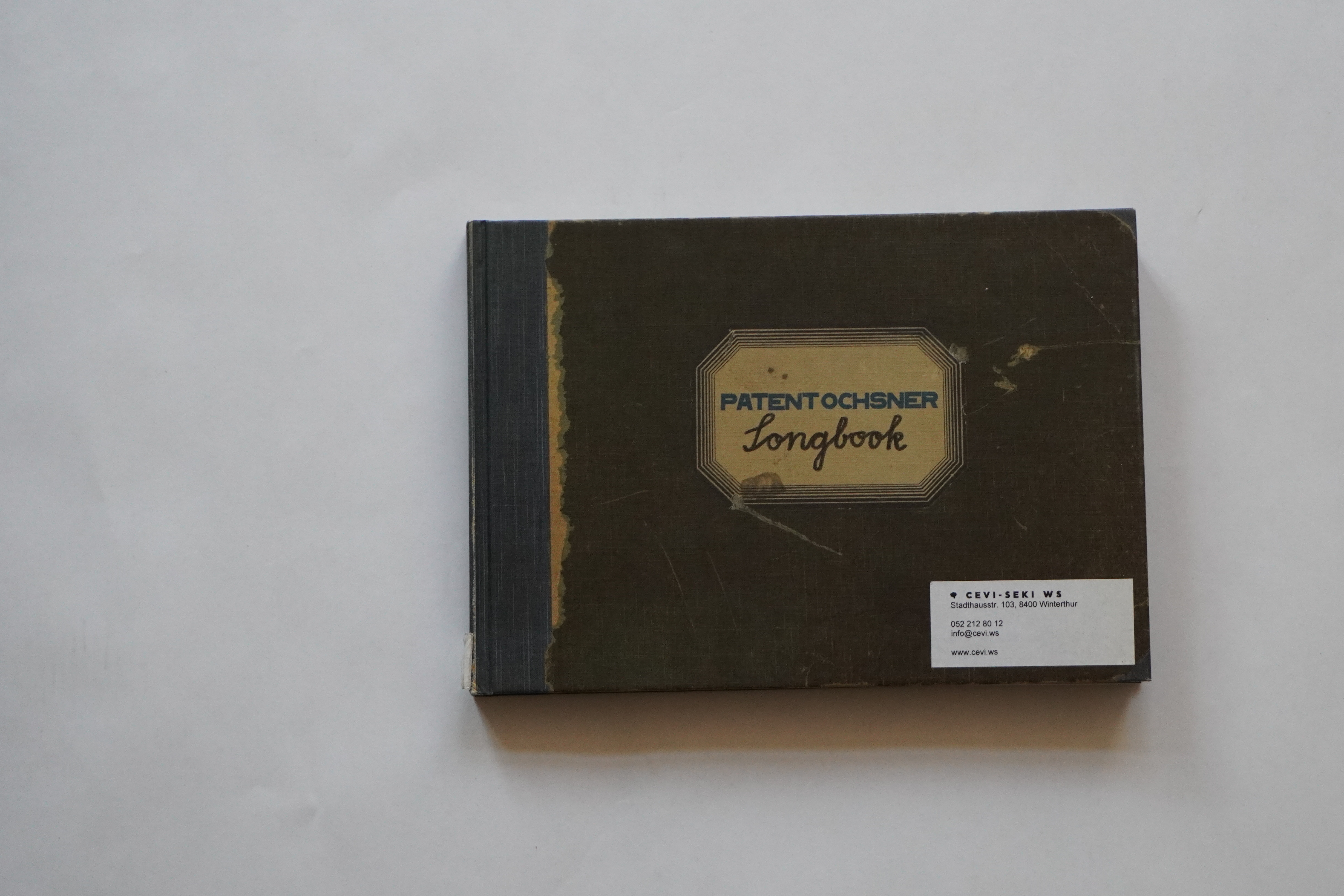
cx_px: 801
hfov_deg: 26.3
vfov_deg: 17.7
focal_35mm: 77
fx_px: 2875
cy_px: 495
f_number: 5.6
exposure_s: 1/160
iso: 1250
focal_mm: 42
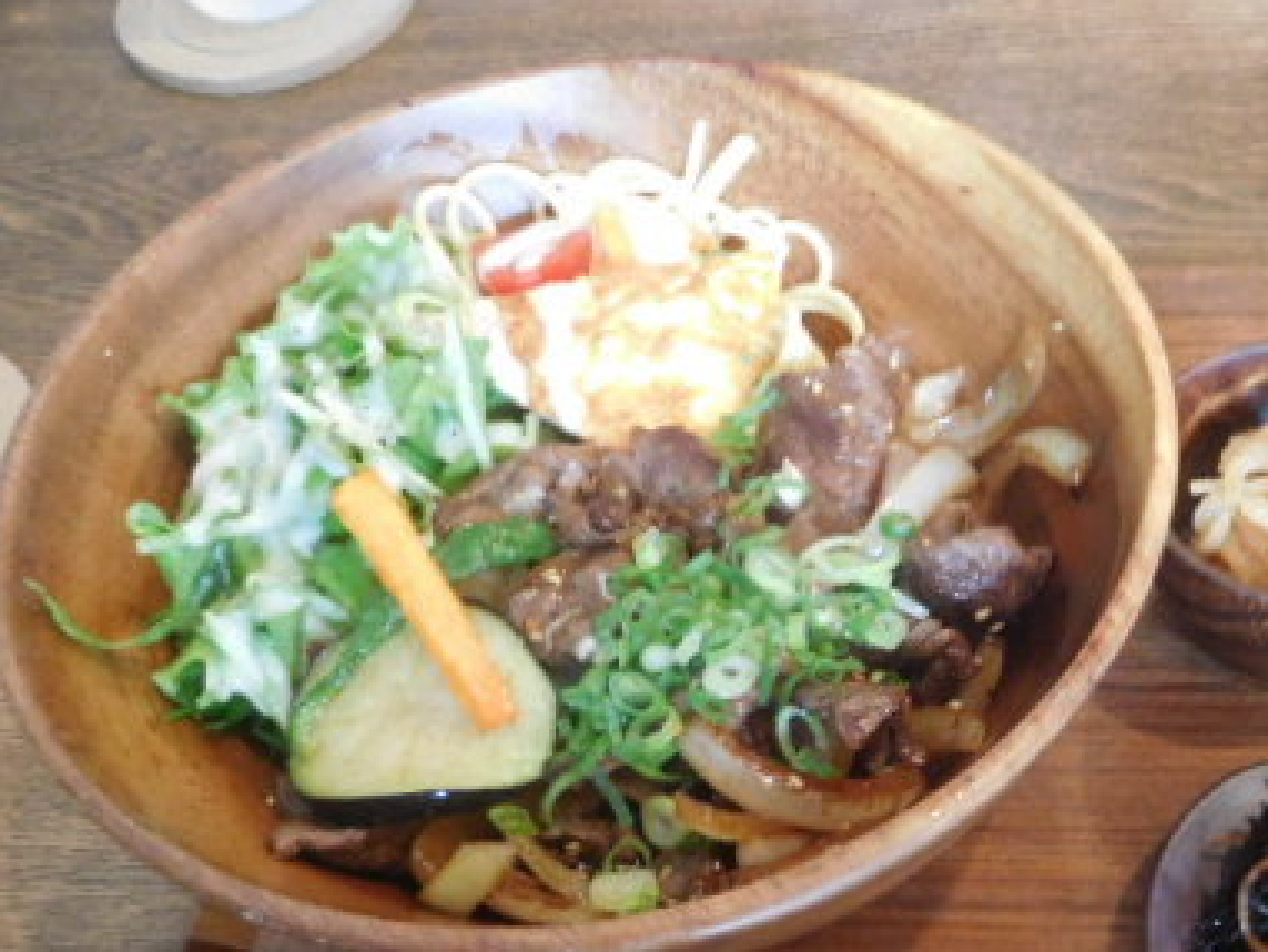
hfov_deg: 43.1
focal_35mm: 42
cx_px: 982
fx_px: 1539
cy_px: 702
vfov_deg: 33.7
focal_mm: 4.5
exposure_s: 1/8
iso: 450
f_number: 3.4
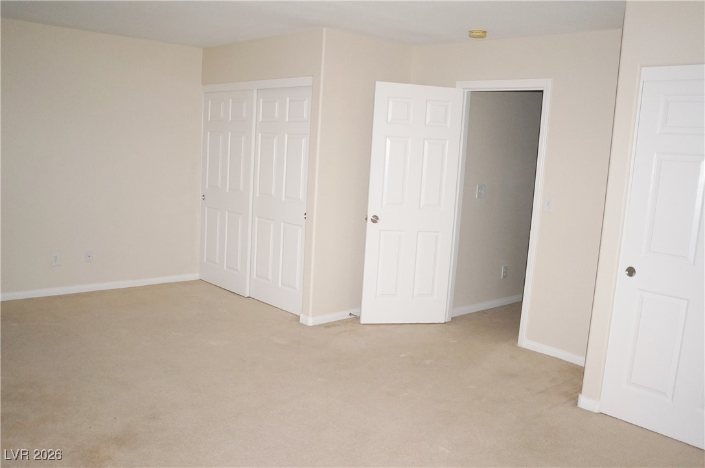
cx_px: 352
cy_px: 234
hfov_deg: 62.0
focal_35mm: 30
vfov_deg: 43.5
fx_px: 587
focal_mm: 20
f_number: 2.8
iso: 800
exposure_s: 1/60
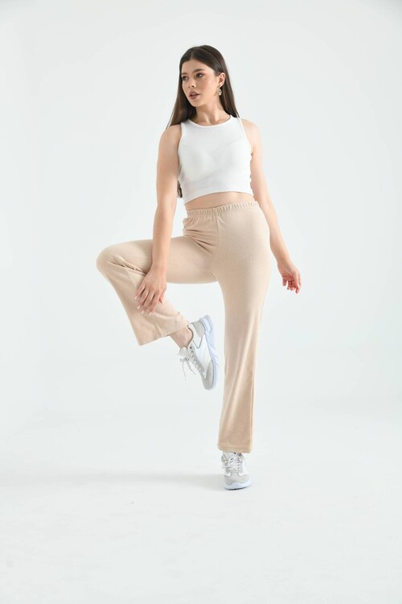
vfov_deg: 39.6
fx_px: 837
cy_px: 302
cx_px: 201
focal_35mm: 50
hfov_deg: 27.0
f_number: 6.3
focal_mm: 50
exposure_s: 1/125
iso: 100
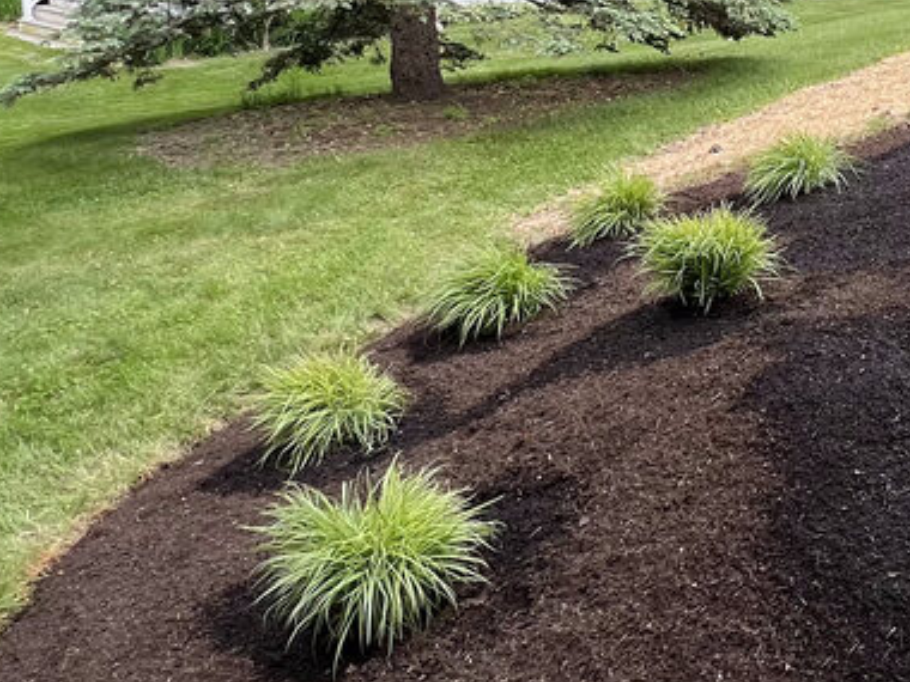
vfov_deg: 33.3
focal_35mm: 41
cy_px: 65
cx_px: 769
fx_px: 1078
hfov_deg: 43.0
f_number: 1.8
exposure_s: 1/291
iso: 32
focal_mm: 1.57
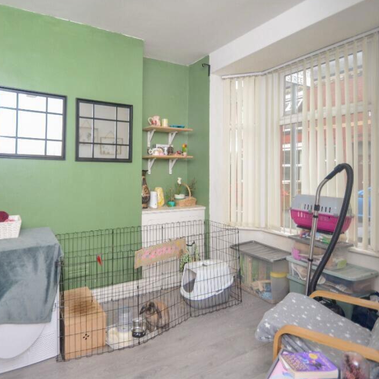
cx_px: 142
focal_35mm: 20
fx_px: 248
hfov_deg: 73.6
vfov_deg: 74.8
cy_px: 191
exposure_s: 1/160
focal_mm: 10
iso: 400
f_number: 3.5
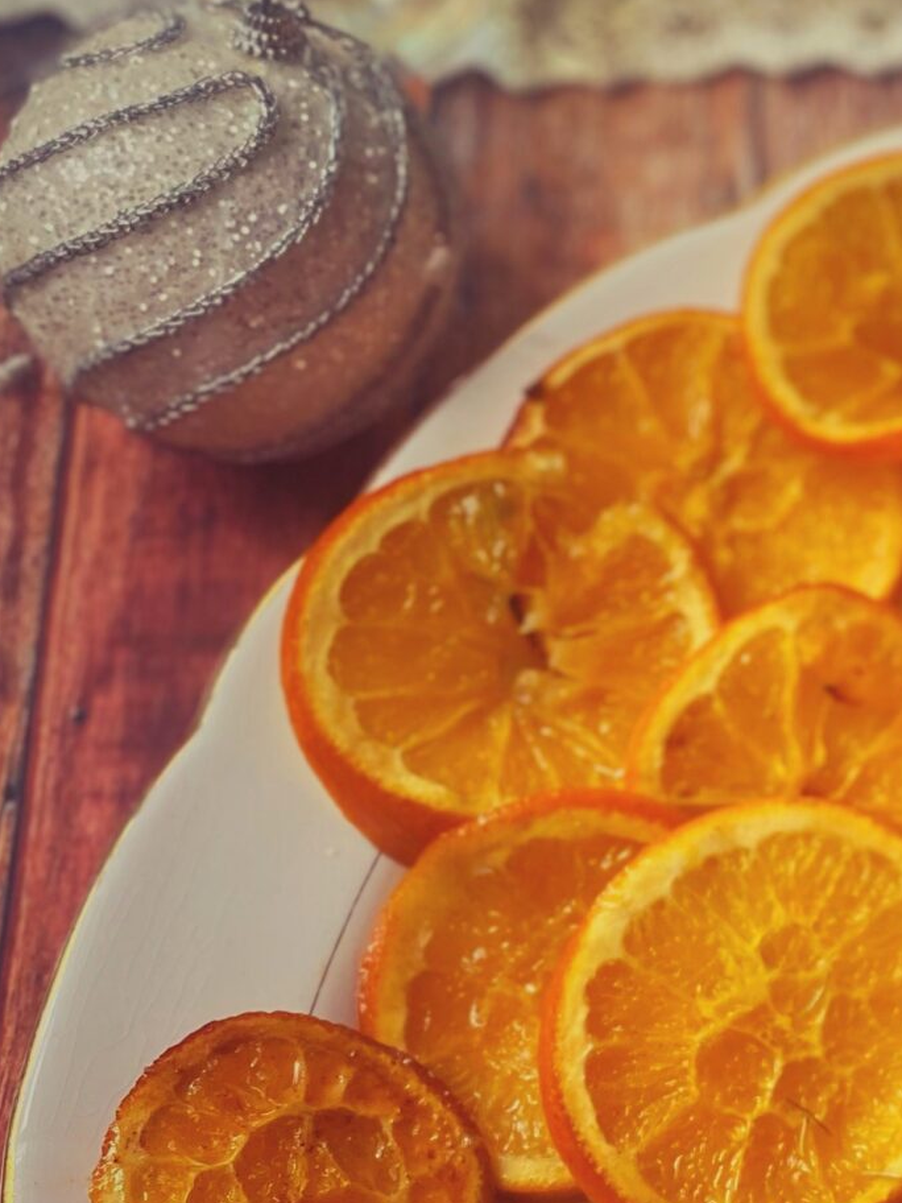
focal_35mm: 73
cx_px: 1226
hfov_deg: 18.5
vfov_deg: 26.5
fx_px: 2536
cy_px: 810
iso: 80
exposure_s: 1/50
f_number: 1.8
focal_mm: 4.25
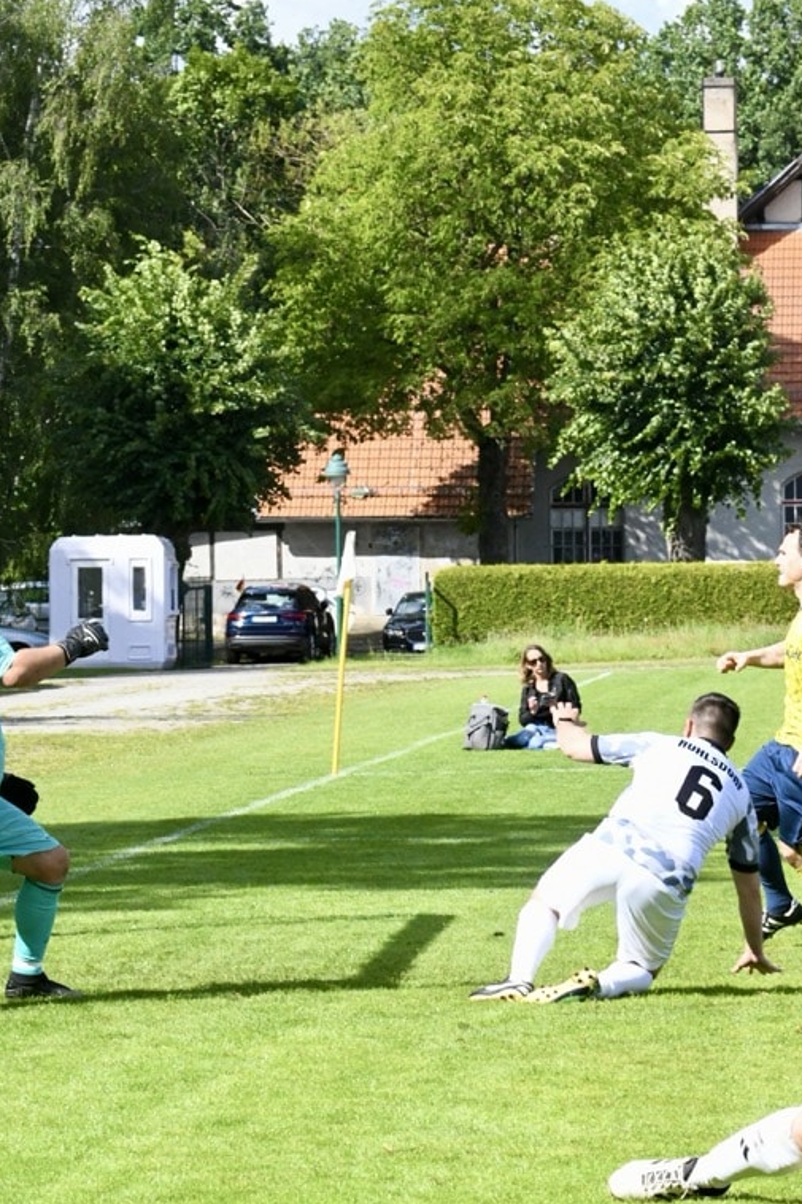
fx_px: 7622
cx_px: 318
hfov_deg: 6.0
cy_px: 565
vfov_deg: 9.0
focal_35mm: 228
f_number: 16
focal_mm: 135
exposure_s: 1/1600
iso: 5000
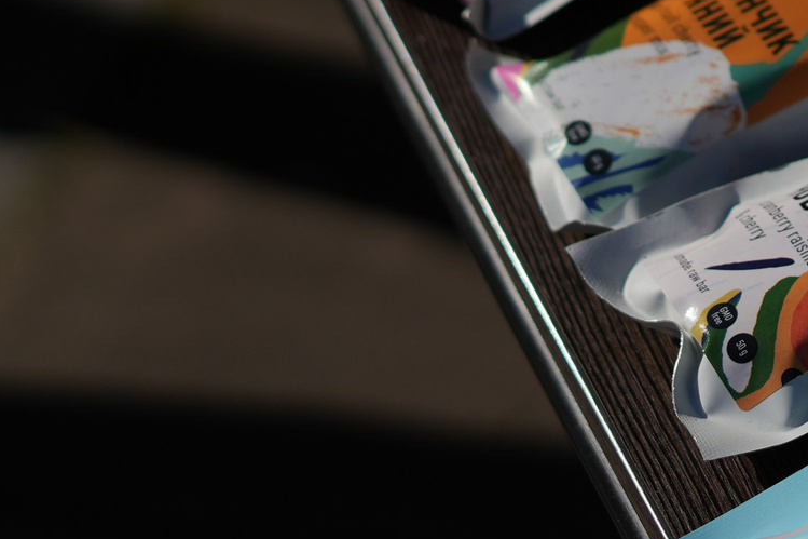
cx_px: 929
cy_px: 111
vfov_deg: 8.0
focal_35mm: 171
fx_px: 3837
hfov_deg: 11.8
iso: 100
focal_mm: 50
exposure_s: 1/8000
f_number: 2.8
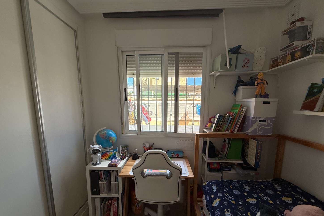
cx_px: 164
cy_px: 124
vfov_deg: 76.9
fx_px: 135
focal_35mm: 15
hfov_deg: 100.4
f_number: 2.2
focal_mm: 2.22
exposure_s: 1/239
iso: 64
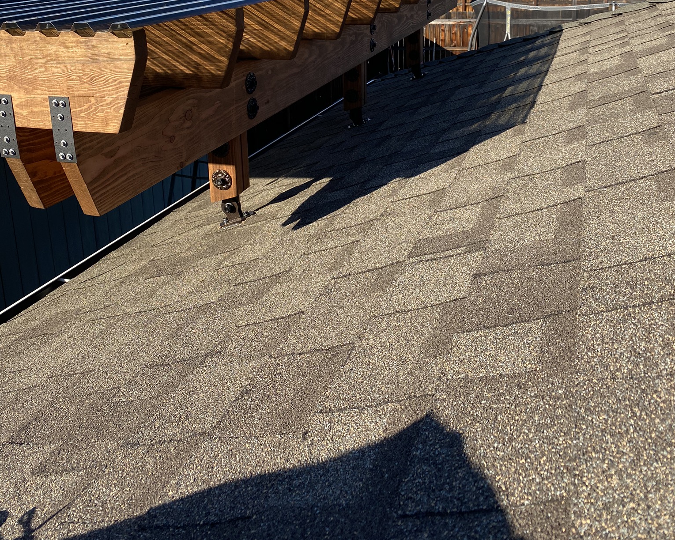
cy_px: 117
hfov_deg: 52.8
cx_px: 338
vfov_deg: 41.7
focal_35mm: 34
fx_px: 679
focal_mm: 4.25
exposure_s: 1/1965
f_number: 1.8
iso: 32
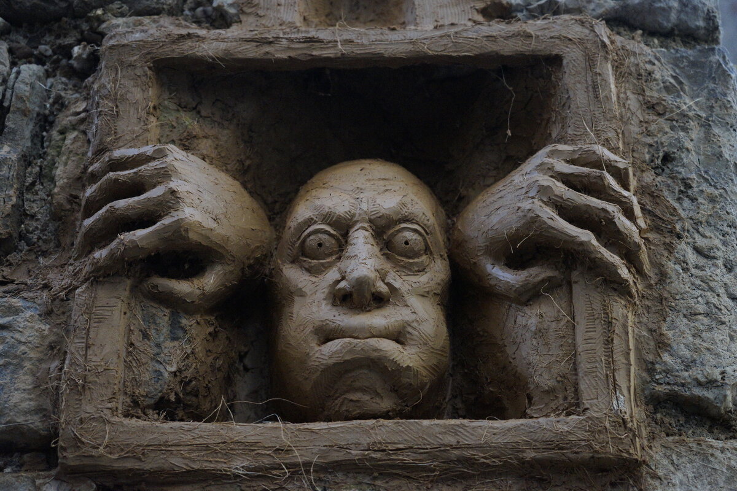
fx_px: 1064
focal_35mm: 52
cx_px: 368
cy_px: 246
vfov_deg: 26.0
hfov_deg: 38.2
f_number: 5
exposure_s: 1/1600
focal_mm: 52
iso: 6400
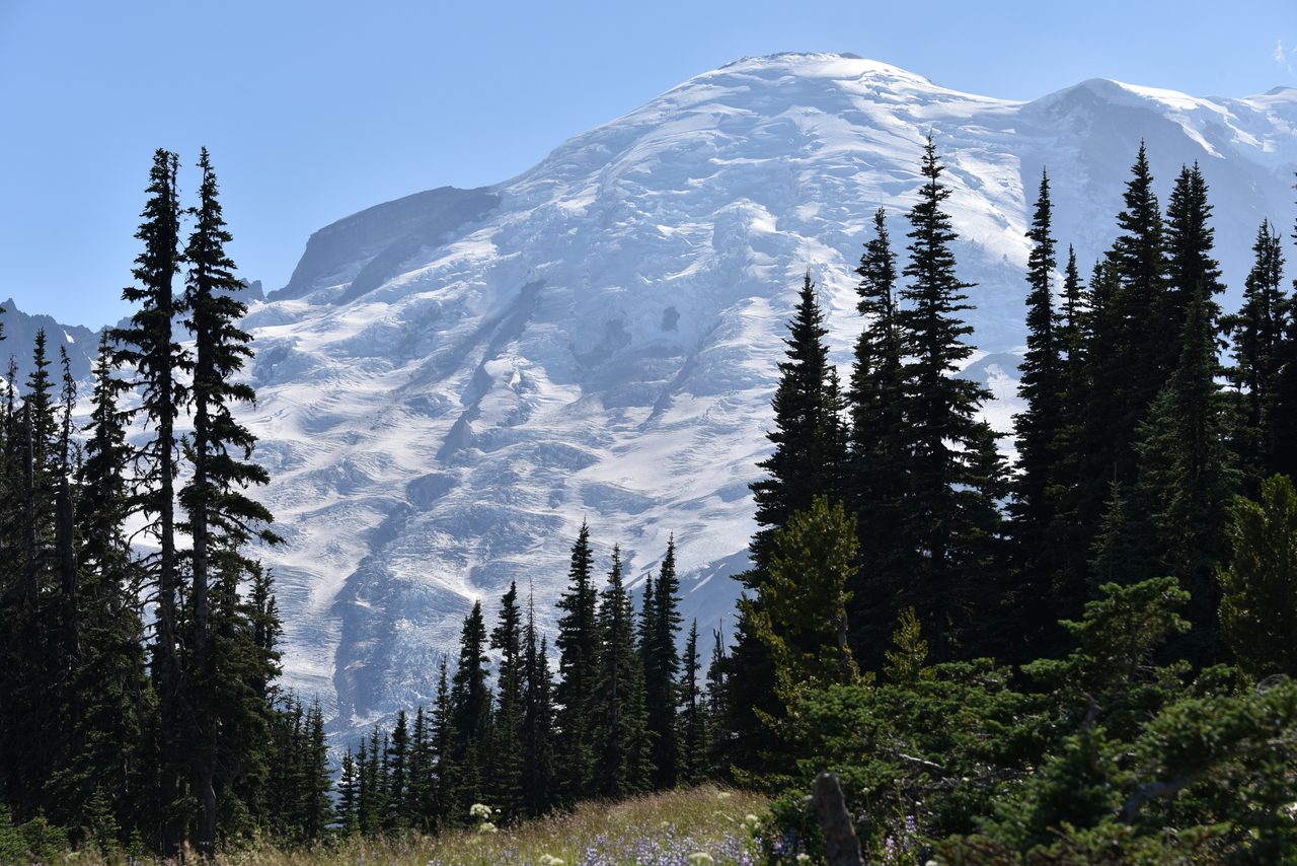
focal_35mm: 85
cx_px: 648
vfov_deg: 16.1
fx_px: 3063
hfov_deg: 23.9
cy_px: 433
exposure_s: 1/320
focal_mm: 85
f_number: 9
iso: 100
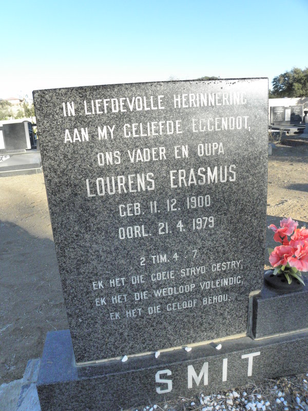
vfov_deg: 67.3
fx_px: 308
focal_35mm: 26
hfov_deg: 53.1
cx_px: 154
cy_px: 206
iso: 200
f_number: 5.6
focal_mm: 4.6
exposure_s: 1/320
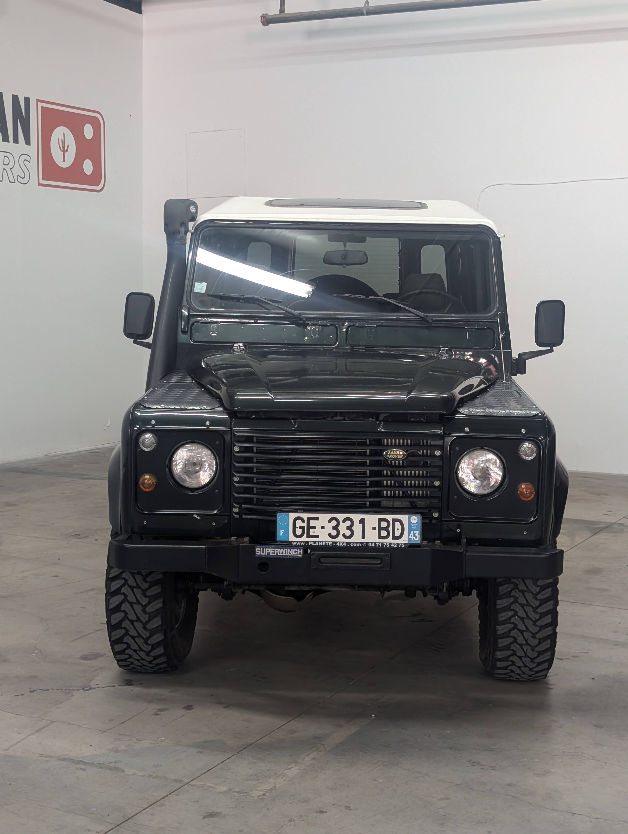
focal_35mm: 49
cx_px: 314
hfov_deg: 29.7
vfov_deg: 38.9
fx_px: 1182
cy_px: 417
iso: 190
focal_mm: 6.9
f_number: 1.68
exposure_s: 1/60
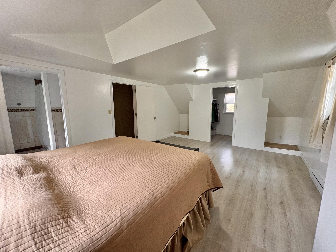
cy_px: 126
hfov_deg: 102.1
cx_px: 168
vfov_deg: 85.7
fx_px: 136
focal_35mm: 14
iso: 250
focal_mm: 2.22
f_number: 2.2
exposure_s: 1/60
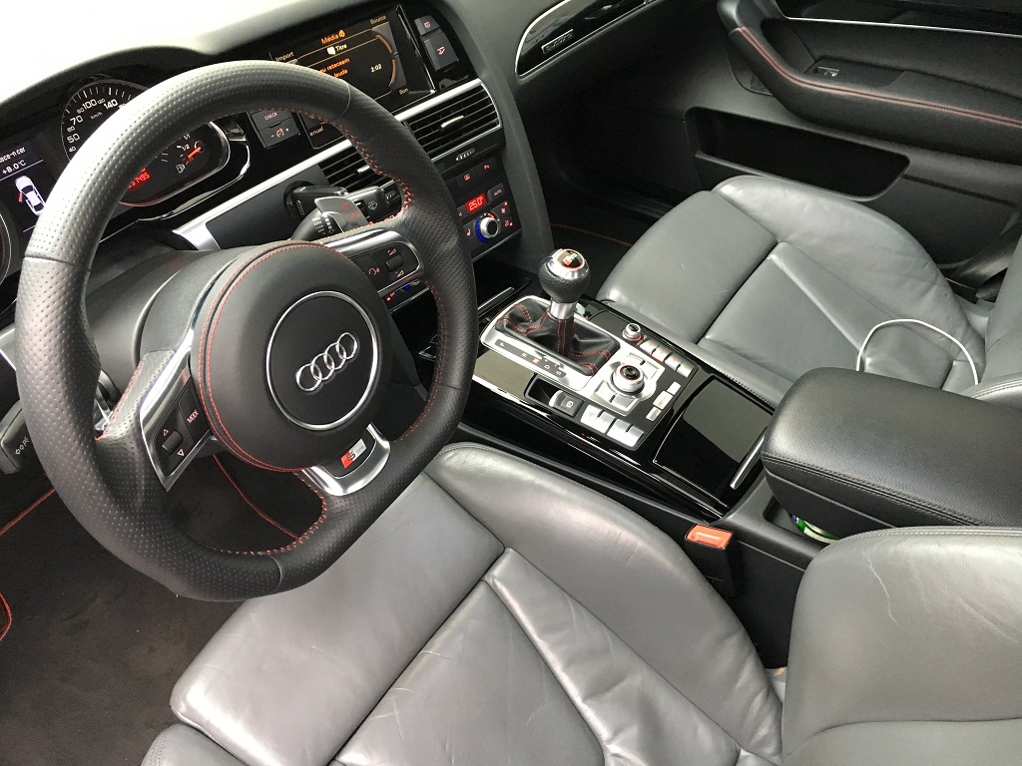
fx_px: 856
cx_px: 511
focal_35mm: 29
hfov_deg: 61.7
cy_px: 383
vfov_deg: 48.2
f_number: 2.2
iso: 200
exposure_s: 1/25
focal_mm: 4.15
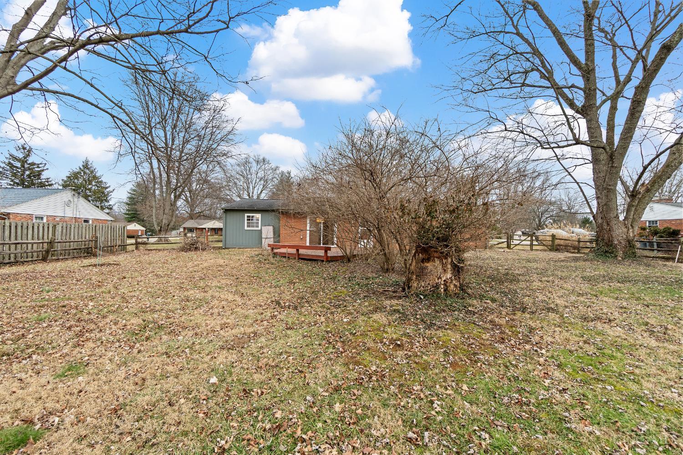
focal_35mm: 15
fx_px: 285
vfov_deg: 77.3
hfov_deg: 100.4
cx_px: 342
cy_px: 228
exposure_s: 1/40
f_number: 5.6
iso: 400
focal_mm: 10
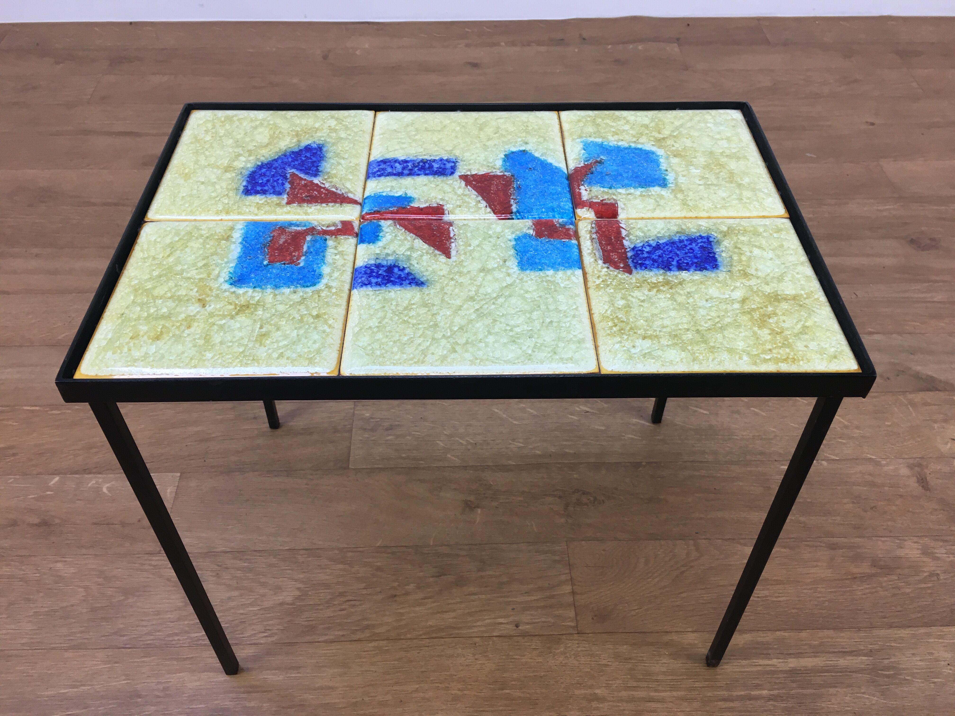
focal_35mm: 29
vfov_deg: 48.2
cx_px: 478
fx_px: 800
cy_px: 358
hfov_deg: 61.7
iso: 25
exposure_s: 1/33
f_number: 2.2
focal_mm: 4.15
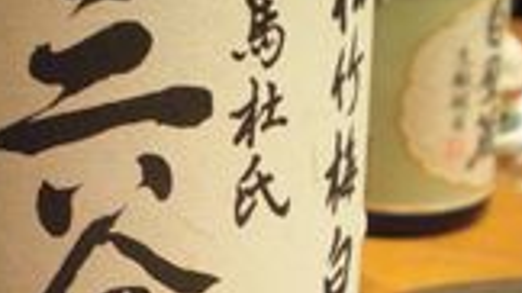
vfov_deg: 13.7
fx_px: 1218
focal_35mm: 88
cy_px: 233
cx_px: 114
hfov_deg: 23.9
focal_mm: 6.3
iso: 800
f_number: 3.1
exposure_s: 1/8
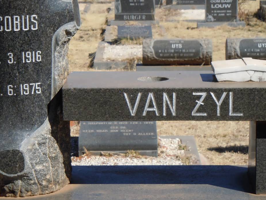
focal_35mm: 133
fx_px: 1022
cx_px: 122
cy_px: 79
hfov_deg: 14.8
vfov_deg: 11.1
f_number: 9
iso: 200
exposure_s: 1/320
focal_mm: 18.3
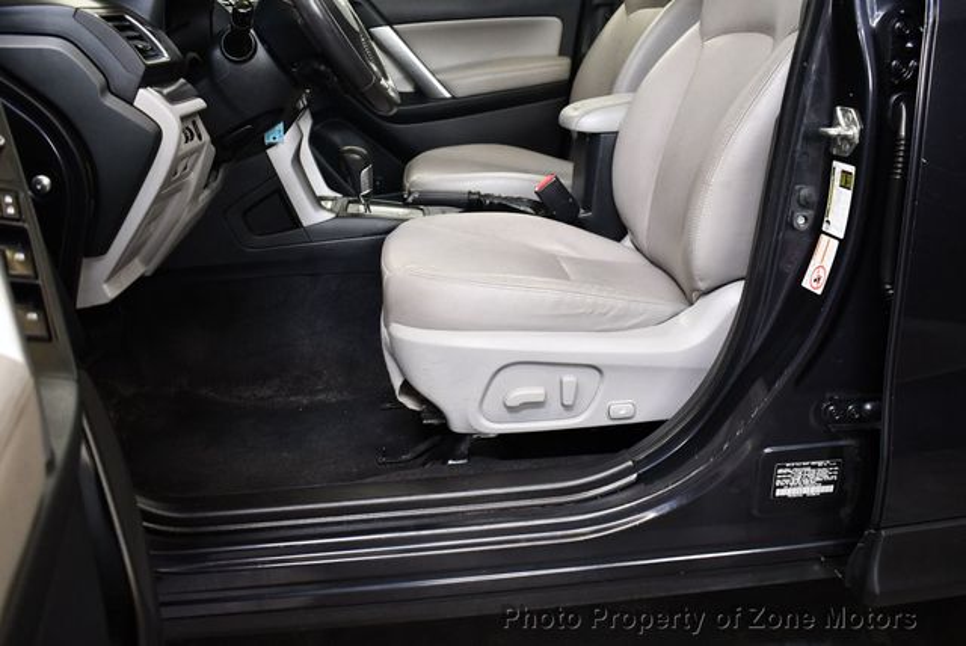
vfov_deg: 36.9
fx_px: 967
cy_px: 323
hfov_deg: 53.1
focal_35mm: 36
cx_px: 483
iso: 1100
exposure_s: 1/125
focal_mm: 18
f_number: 3.5
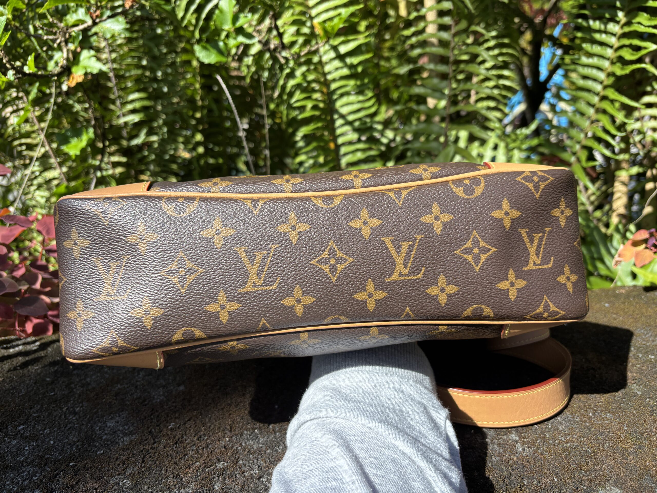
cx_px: 328
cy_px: 246
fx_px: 493
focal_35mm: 26
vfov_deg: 53.1
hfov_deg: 67.3
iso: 50
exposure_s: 1/1080
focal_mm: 5.96
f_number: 1.6
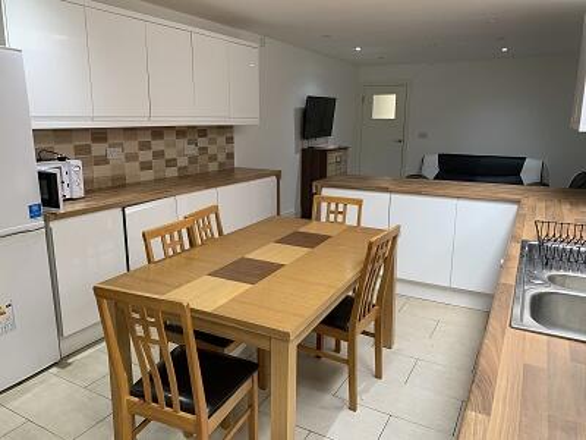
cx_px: 293
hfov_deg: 67.3
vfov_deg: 53.1
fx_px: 440
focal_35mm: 26
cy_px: 220
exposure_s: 1/50
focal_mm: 4.25
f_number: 1.8
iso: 100
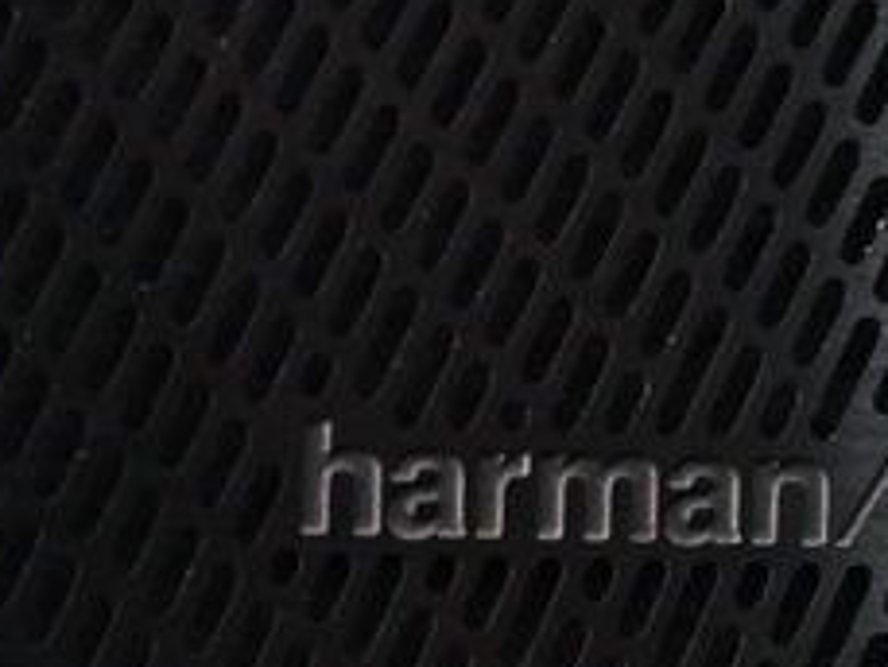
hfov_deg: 12.1
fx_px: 4184
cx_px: 477
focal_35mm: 163
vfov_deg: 9.1
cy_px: 555
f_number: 3.5
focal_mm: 16
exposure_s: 1/25
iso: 1600
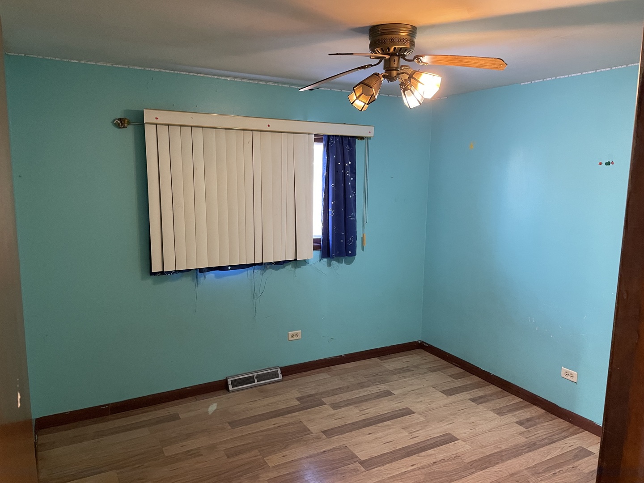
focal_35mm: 26
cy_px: 242
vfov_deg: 53.1
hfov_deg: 67.3
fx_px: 484
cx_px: 322
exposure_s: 1/60
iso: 500
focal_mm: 4.2
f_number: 1.6
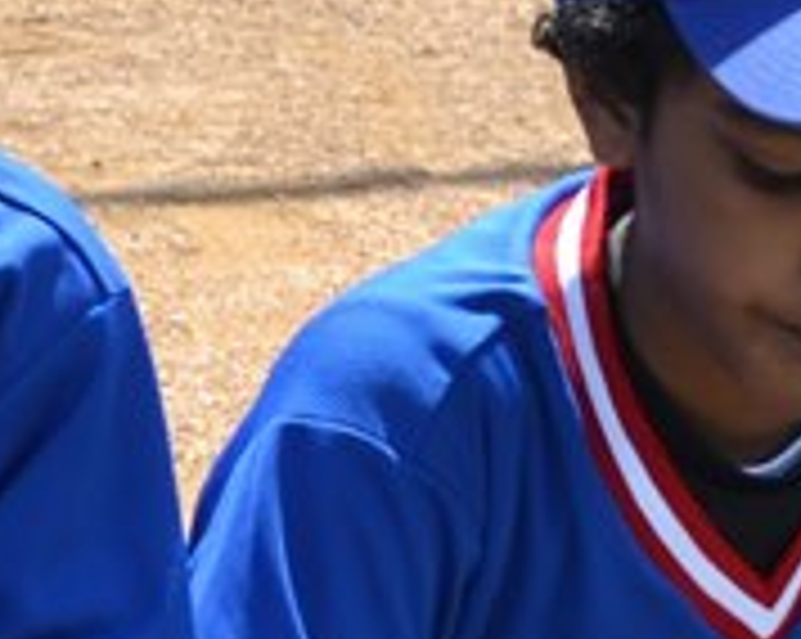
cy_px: 504
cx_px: 1681
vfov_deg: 2.7
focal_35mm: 577
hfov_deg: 3.3
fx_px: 13664
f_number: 6.3
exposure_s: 1/200
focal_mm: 48
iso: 100
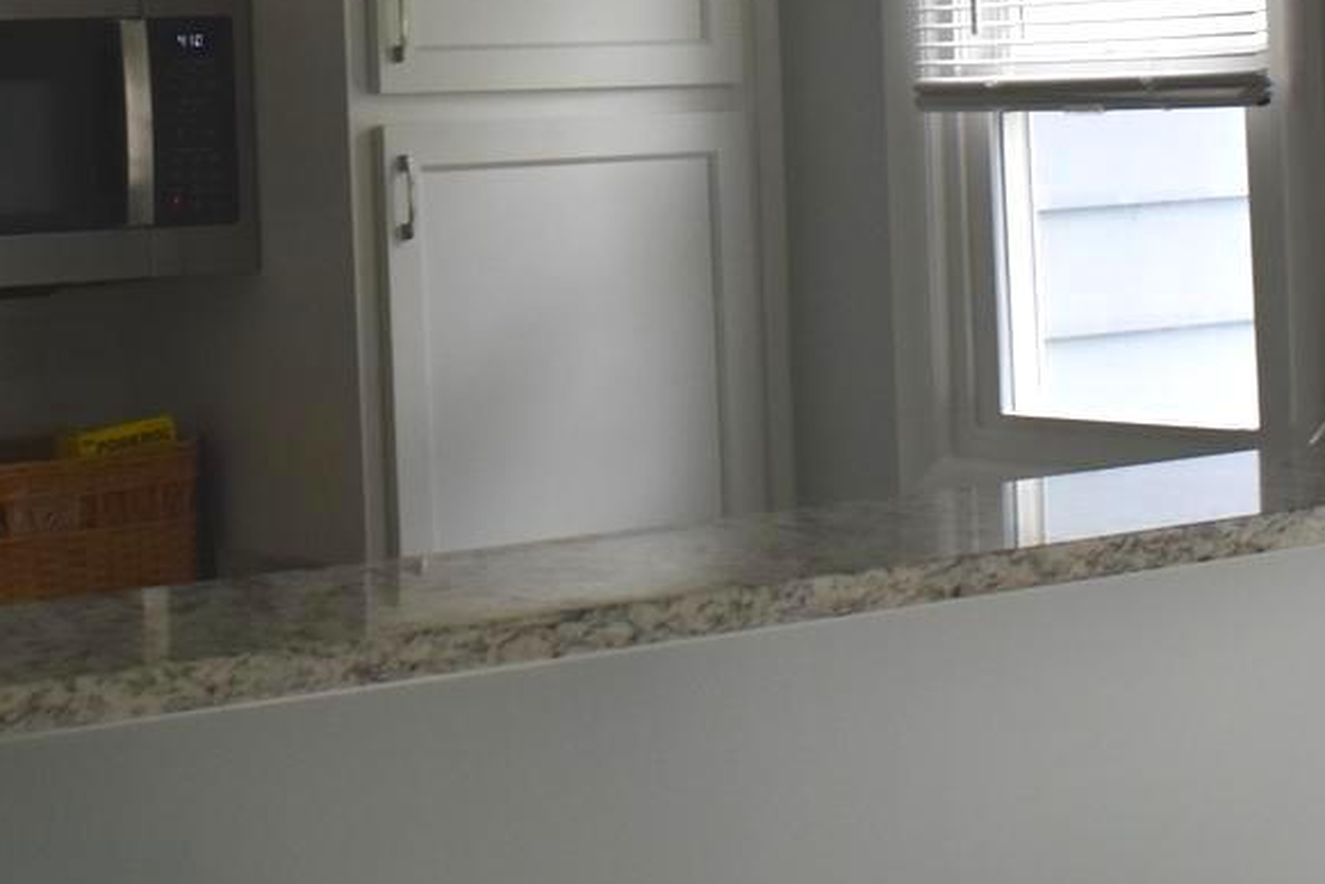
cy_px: -47
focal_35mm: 95
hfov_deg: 21.4
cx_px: 524
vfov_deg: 14.1
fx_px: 3496
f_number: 3.5
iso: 800
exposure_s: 1/250
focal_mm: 18
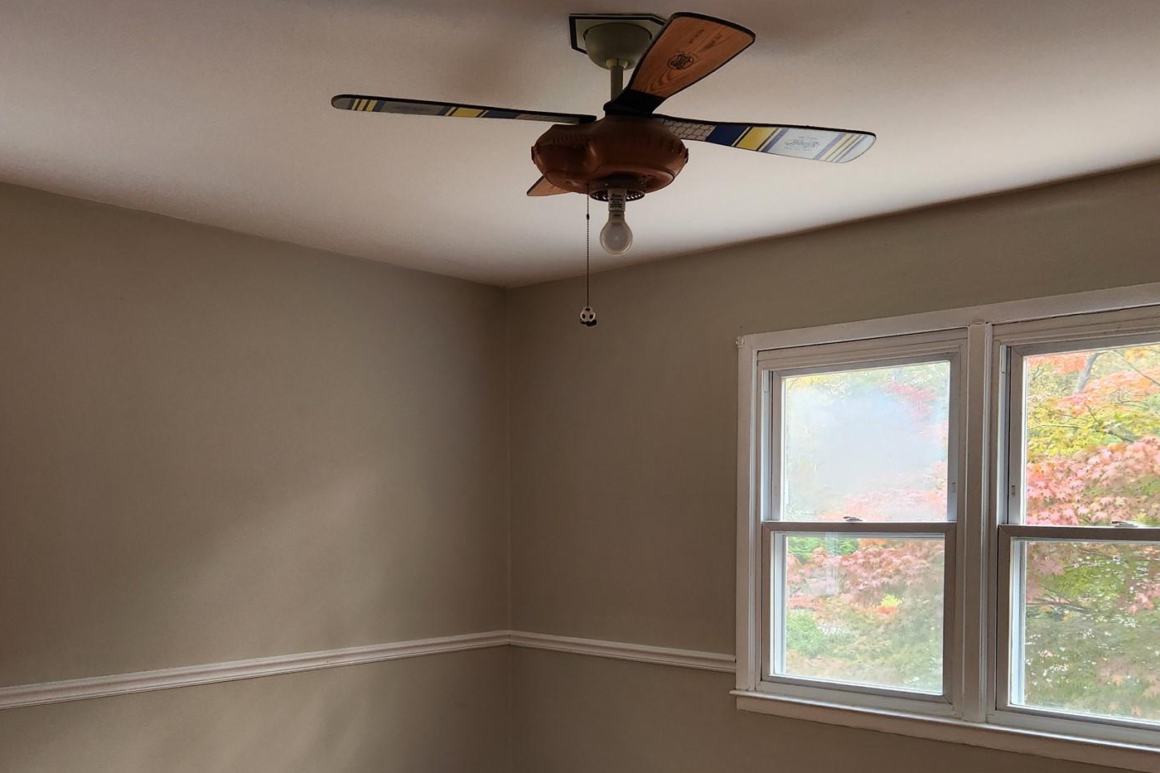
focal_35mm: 35
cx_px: 600
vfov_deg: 37.0
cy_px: 576
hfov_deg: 54.4
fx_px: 1128
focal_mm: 5.4
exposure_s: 1/180
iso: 160
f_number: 1.8
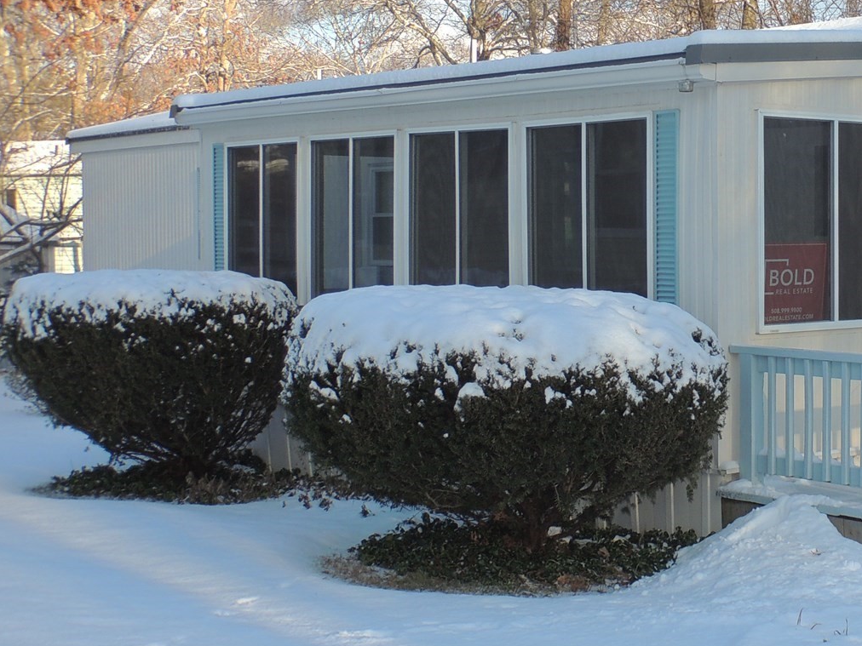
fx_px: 2166
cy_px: 312
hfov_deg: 21.7
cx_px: 871
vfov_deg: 17.0
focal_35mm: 87
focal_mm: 7.6
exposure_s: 1/320
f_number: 3.4
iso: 100
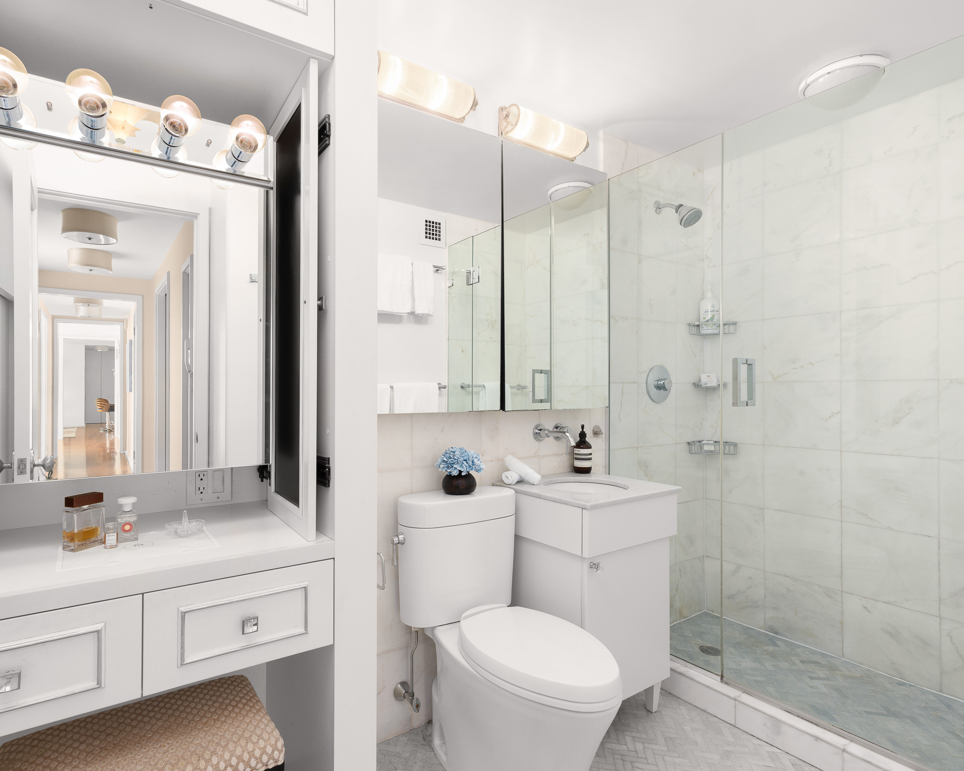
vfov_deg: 70.8
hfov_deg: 82.9
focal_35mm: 19
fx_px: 542
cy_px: 393
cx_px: 419
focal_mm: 16
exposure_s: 1/1.25
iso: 320
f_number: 11
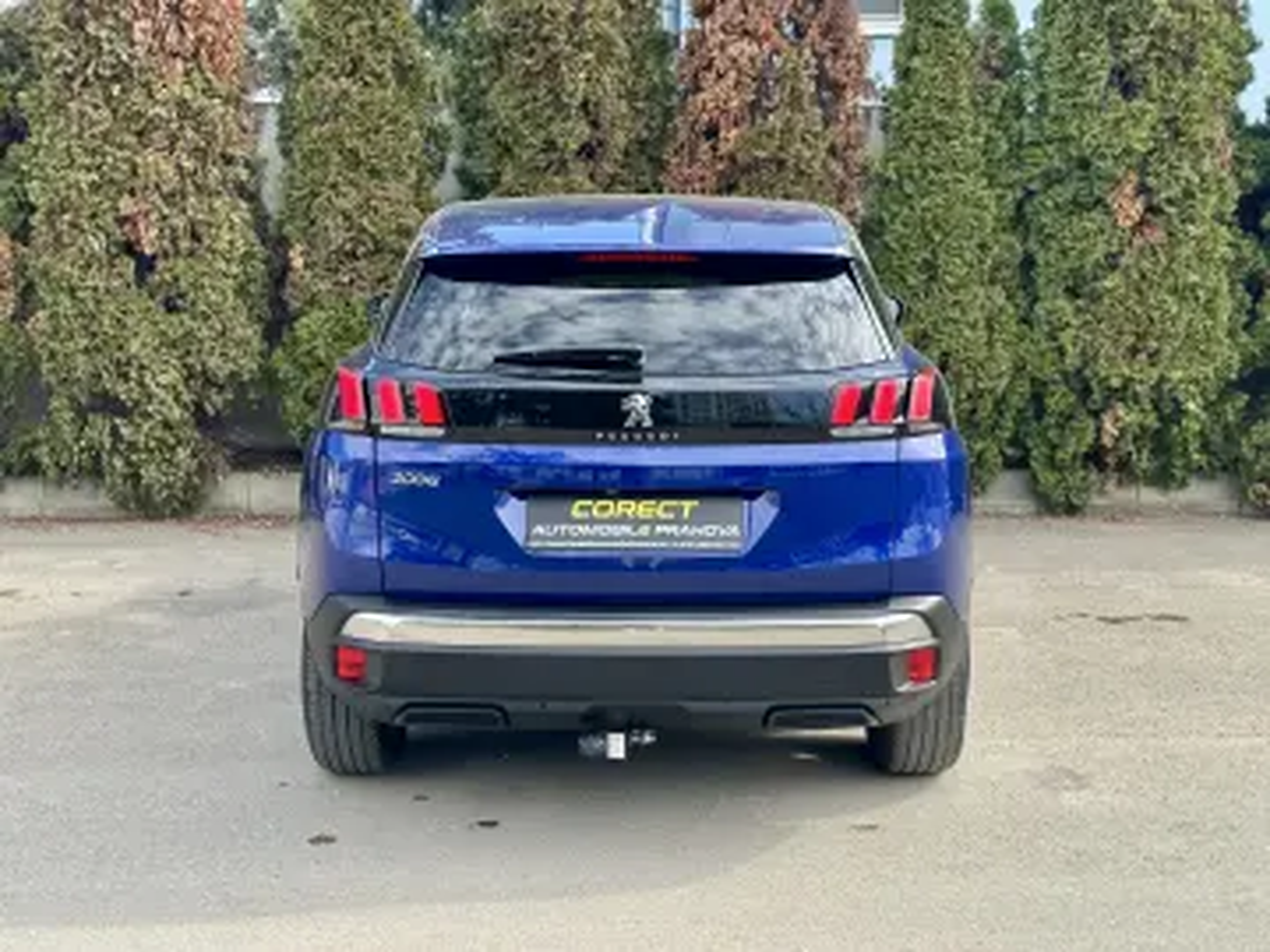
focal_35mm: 48
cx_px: 635
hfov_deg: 39.7
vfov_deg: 30.3
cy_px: 476
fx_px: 1761
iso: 64
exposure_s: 1/555
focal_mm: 6.86
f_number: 1.78
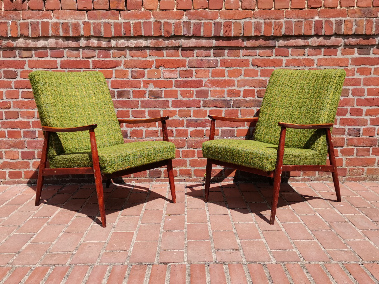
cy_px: 142
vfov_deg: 36.0
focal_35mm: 40
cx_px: 190
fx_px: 438
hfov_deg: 46.8
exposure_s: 1/2342
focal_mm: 5.58
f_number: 1.8
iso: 50
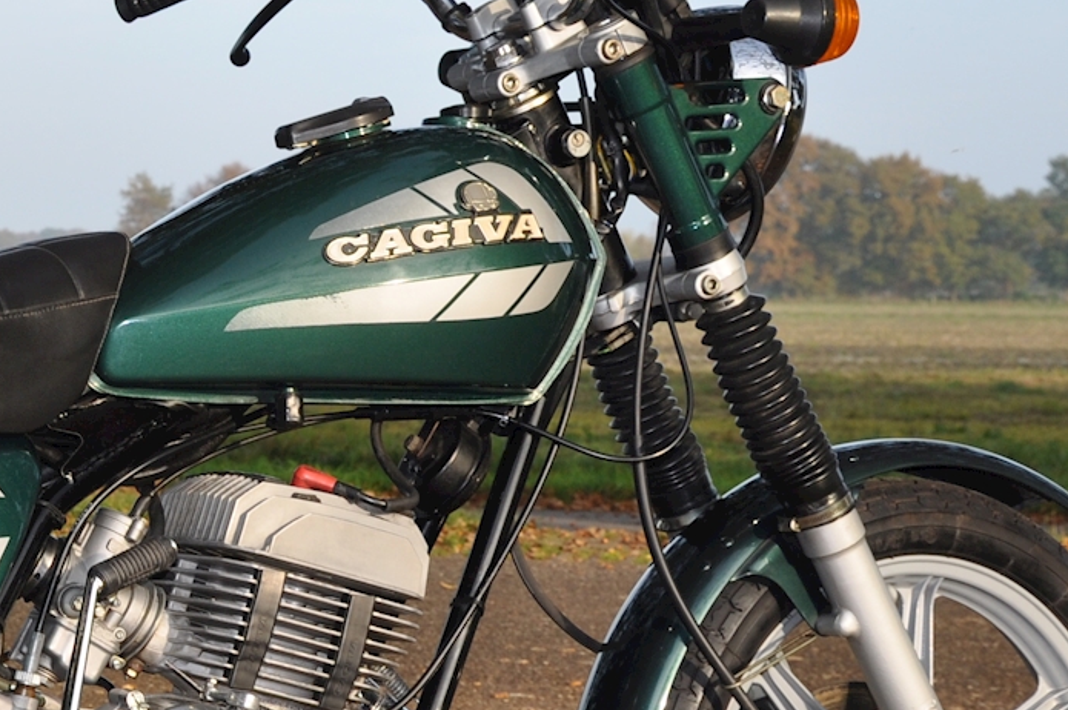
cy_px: 513
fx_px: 3438
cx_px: -91
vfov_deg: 11.8
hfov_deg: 17.1
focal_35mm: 116
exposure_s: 1/200
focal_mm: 28
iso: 200
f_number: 8
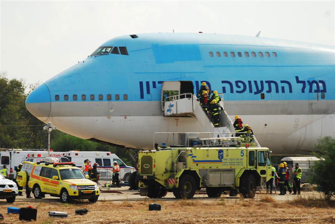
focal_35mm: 292
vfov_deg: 4.7
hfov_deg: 7.0
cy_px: 112
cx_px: 168
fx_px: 2726
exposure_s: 1/320
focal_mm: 195
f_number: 6
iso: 100
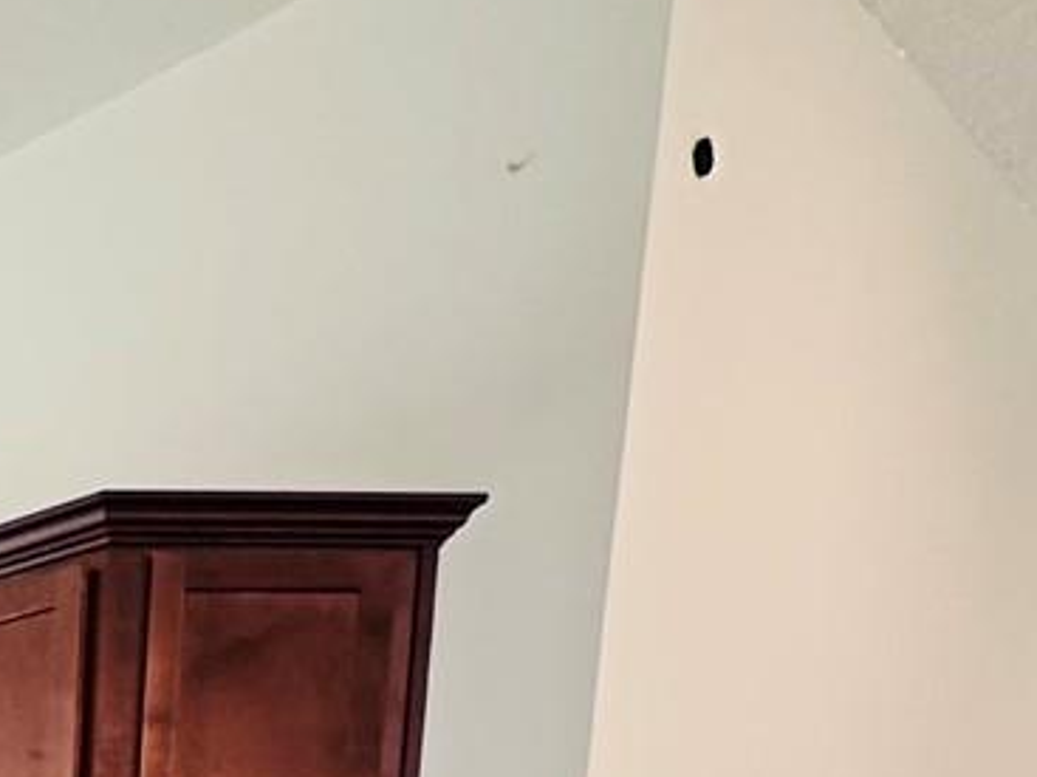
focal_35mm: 61
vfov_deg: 16.9
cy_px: 1605
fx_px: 1827
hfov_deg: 27.6
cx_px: -226
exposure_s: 1/60
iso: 320
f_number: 2.2
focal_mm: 2.22
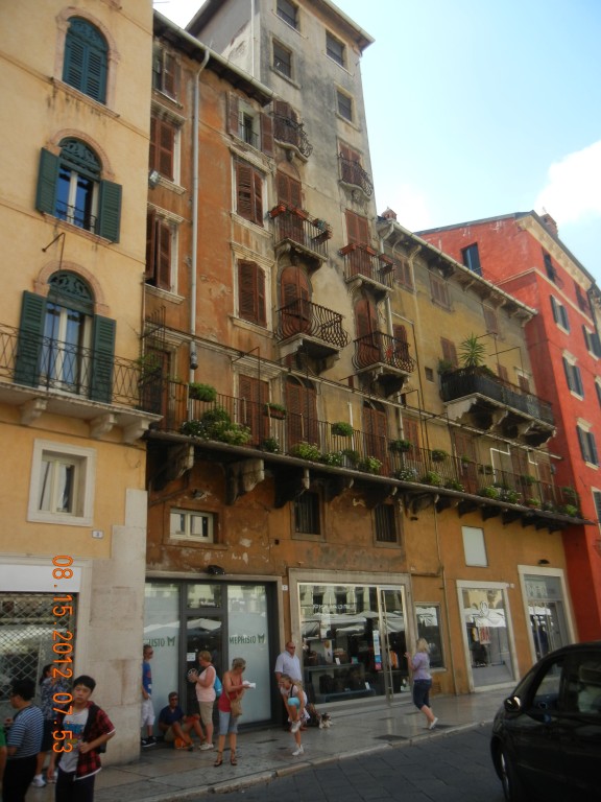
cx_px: 300
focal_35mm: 30
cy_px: 401
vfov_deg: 60.0
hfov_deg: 46.8
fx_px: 694
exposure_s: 1/711
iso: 160
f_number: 3.5
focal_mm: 5.4
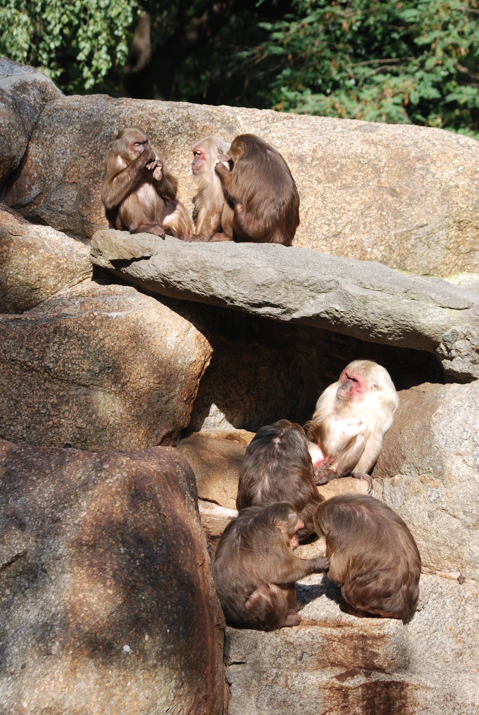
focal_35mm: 117
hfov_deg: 11.7
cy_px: 358
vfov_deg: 17.5
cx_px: 240
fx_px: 2328
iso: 200
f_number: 5.6
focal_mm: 78
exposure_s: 1/500
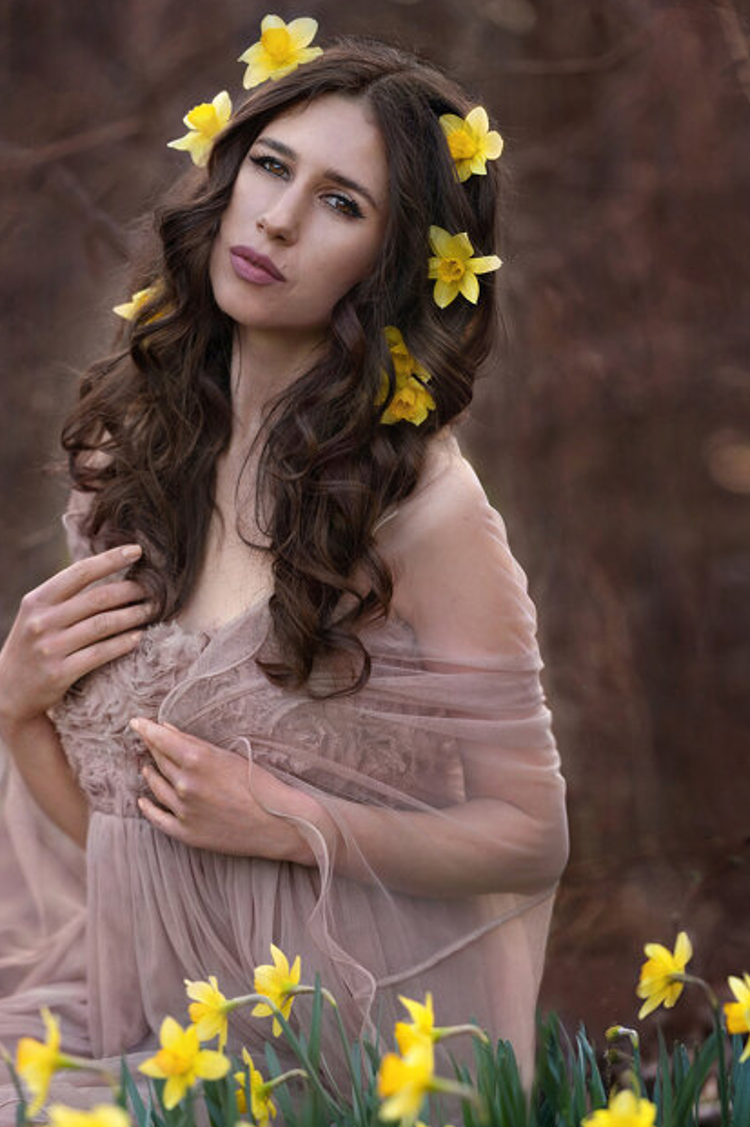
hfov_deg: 12.4
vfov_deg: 18.6
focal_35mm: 110
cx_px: 274
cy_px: 618
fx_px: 3439
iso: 100
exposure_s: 1/160
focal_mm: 85
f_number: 2.2
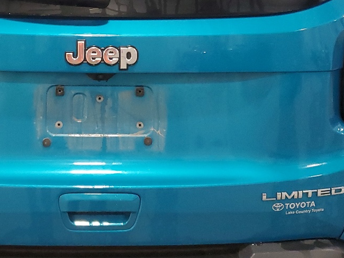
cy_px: 72
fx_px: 636
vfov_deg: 22.8
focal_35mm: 64
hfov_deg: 29.9
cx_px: 99
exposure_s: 1/40
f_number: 1.5
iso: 308
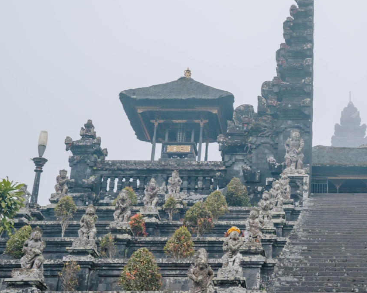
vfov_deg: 17.6
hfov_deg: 21.4
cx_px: 350
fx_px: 945
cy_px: 136
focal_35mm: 87
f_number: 8
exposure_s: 1/125
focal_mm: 47
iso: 400
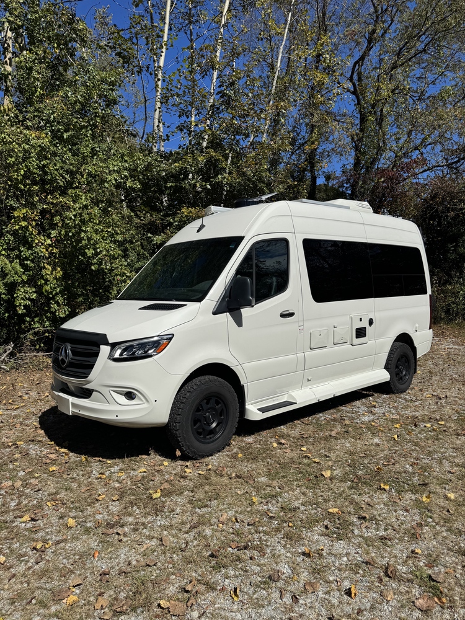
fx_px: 430
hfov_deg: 56.8
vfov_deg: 71.6
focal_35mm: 24
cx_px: 232
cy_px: 310
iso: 80
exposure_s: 1/10417
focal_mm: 6.76
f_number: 1.78
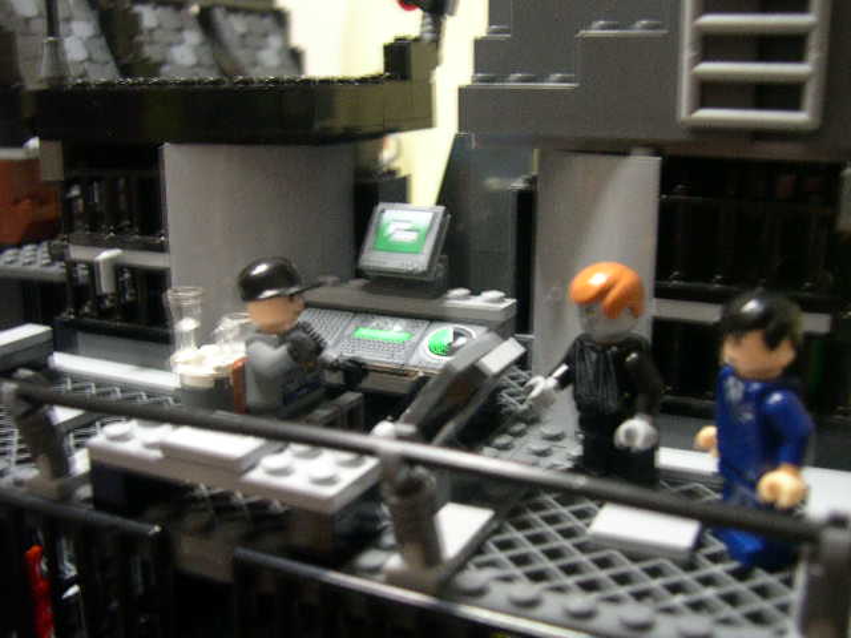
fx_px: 934
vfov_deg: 37.7
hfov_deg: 49.0
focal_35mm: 38
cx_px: 426
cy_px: 319
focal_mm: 8
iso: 400
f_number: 2.8
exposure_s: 1/3.6
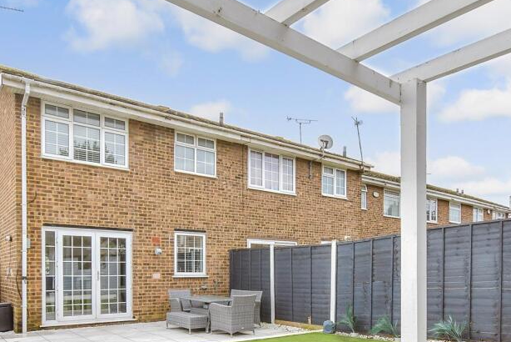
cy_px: 272
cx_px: 278
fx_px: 355
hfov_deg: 71.3
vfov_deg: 48.5
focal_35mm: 25
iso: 250
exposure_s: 1/125
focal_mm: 10
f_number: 8
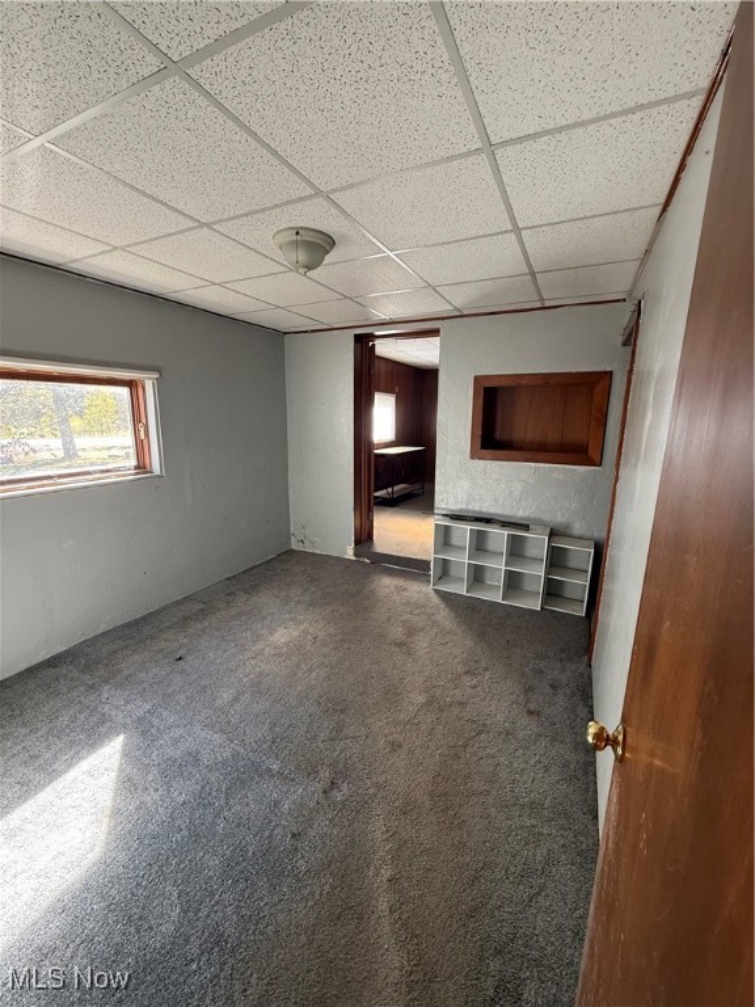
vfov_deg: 102.1
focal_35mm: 14
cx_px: 378
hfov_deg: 85.7
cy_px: 504
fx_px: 407
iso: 200
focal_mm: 2.22
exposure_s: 1/99
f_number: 2.2
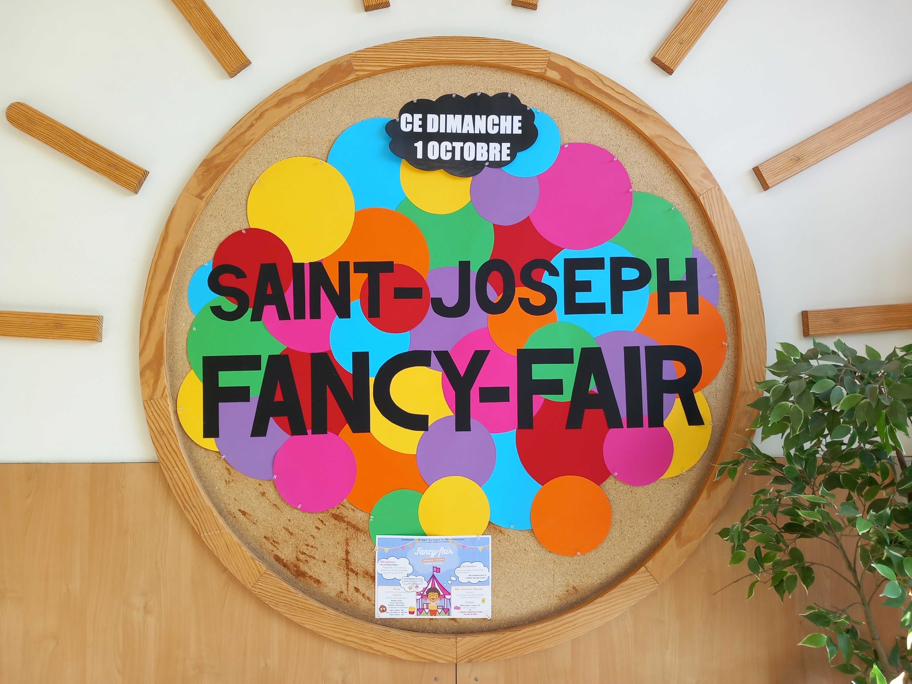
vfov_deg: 51.4
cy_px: 342
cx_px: 456
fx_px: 711
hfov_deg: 65.3
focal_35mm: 27
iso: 25
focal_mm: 4
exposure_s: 1/50
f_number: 1.8
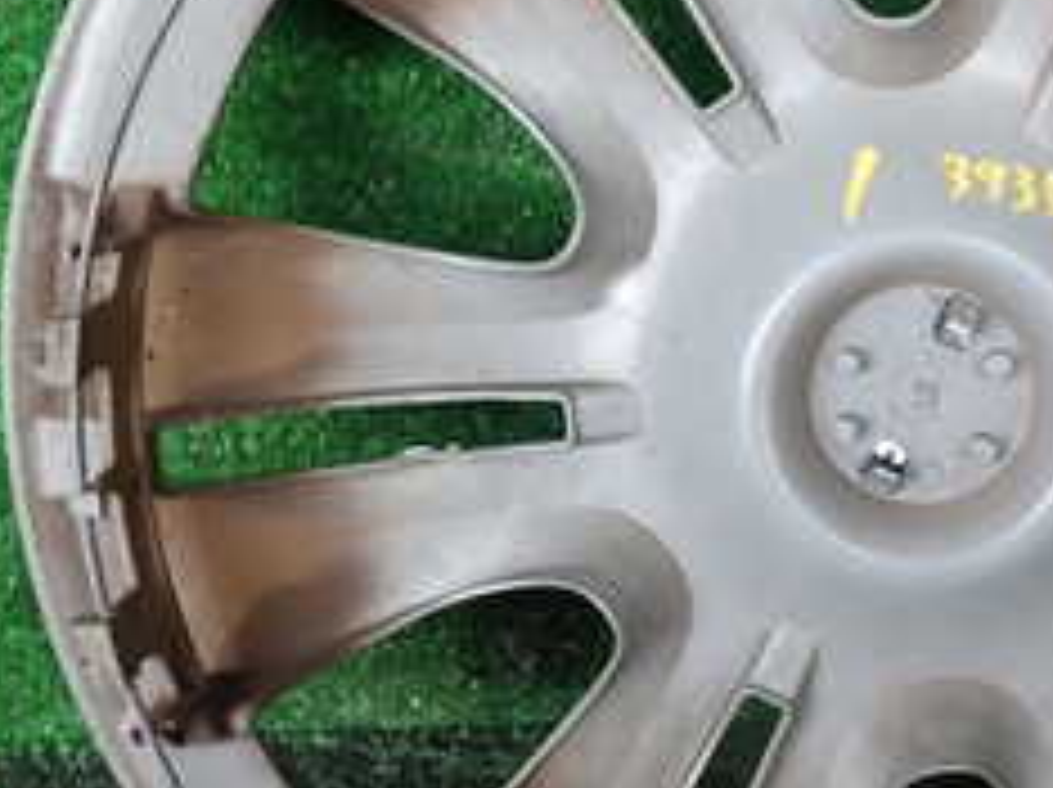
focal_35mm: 77
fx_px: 2340
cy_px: 329
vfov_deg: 19.1
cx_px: 927
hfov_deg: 24.7
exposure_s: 1/60
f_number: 2.3
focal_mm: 5.4
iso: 125
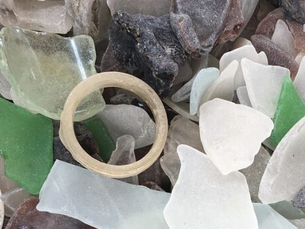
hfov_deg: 29.0
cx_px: 254
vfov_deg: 21.6
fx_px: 573
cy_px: 238
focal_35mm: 65
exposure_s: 1/139
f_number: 2.2
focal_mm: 4.15
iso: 25
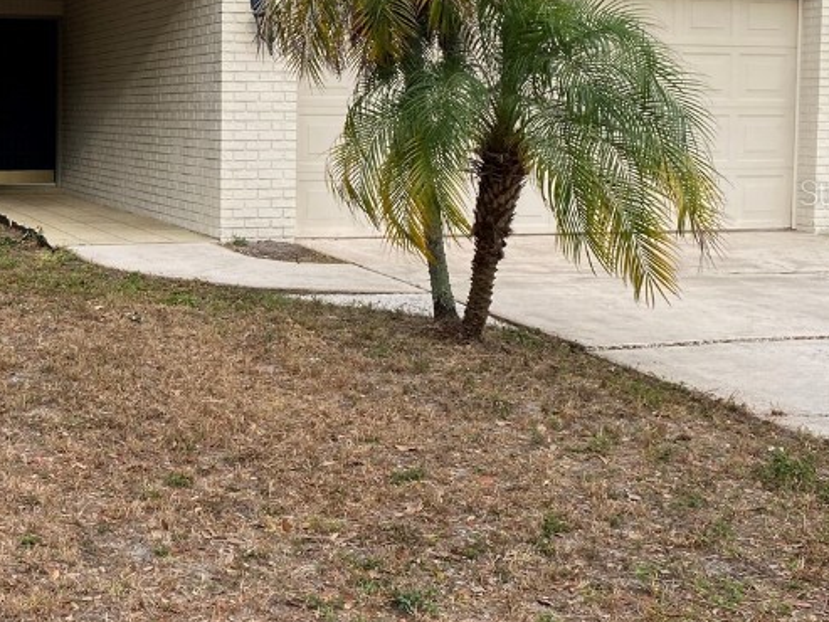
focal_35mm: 54
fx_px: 1294
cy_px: 192
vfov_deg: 26.8
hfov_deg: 33.8
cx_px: 98
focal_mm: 4.25
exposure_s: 1/1377
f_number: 1.8
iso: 32
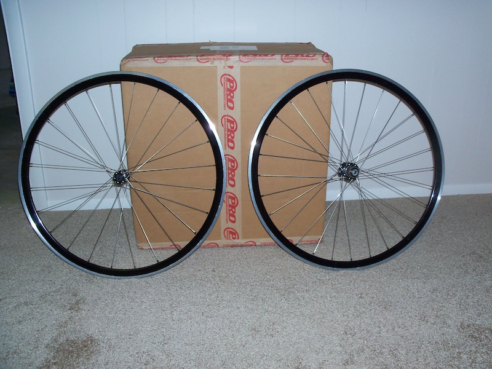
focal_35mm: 35
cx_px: 246
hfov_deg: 52.6
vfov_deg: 40.7
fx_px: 497
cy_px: 184
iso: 100
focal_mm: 6.3
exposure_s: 1/30
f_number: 3
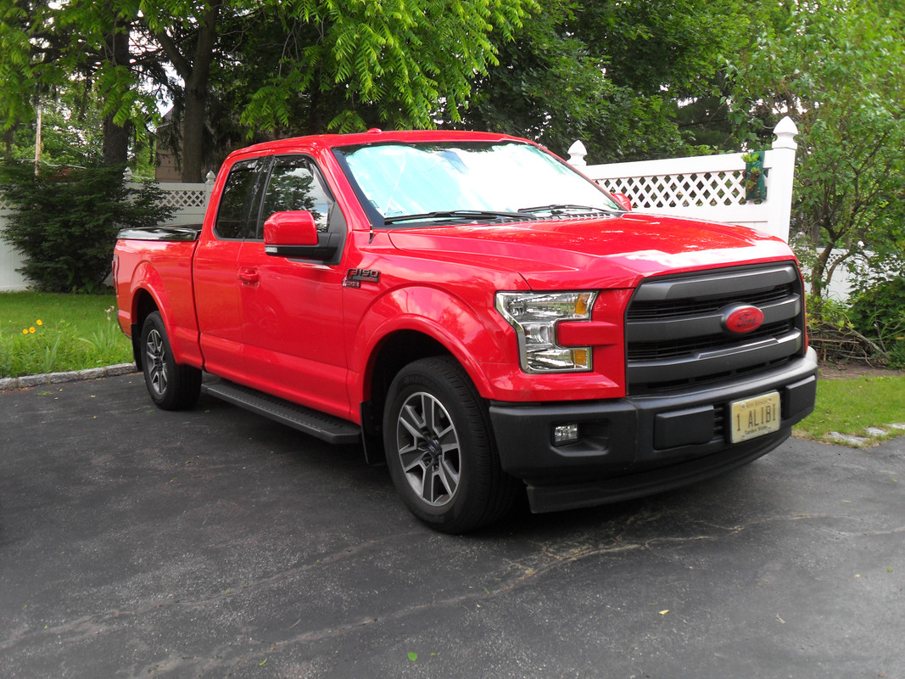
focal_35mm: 35
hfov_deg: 52.6
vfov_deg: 40.7
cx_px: 452
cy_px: 340
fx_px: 915
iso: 100
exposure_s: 1/180
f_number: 2.8
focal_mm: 6.2
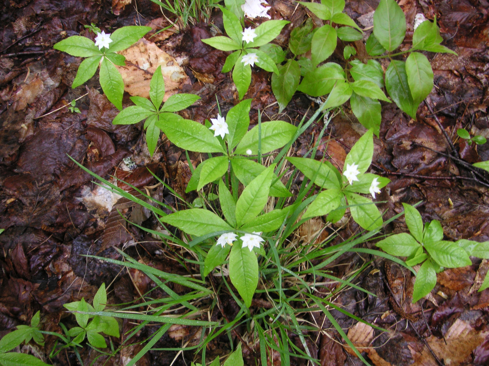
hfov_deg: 50.1
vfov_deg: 38.7
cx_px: 244
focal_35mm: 37
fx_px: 523
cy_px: 183
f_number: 2.8
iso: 50
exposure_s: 1/60
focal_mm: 6.1
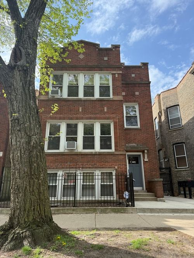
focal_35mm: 24
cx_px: 97
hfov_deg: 56.8
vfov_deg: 71.6
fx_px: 179
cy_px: 129
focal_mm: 6.76
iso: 100
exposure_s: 1/2299
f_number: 1.78
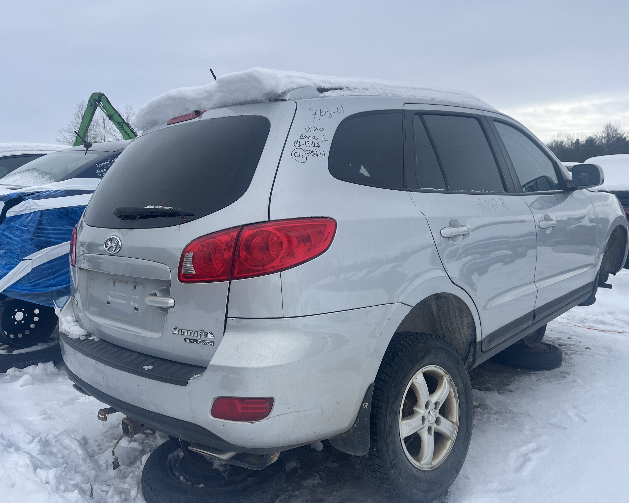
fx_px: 521
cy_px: 247
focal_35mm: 28
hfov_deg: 62.2
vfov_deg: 51.5
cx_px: 300
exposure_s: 1/4484
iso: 50
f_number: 1.6
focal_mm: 5.1
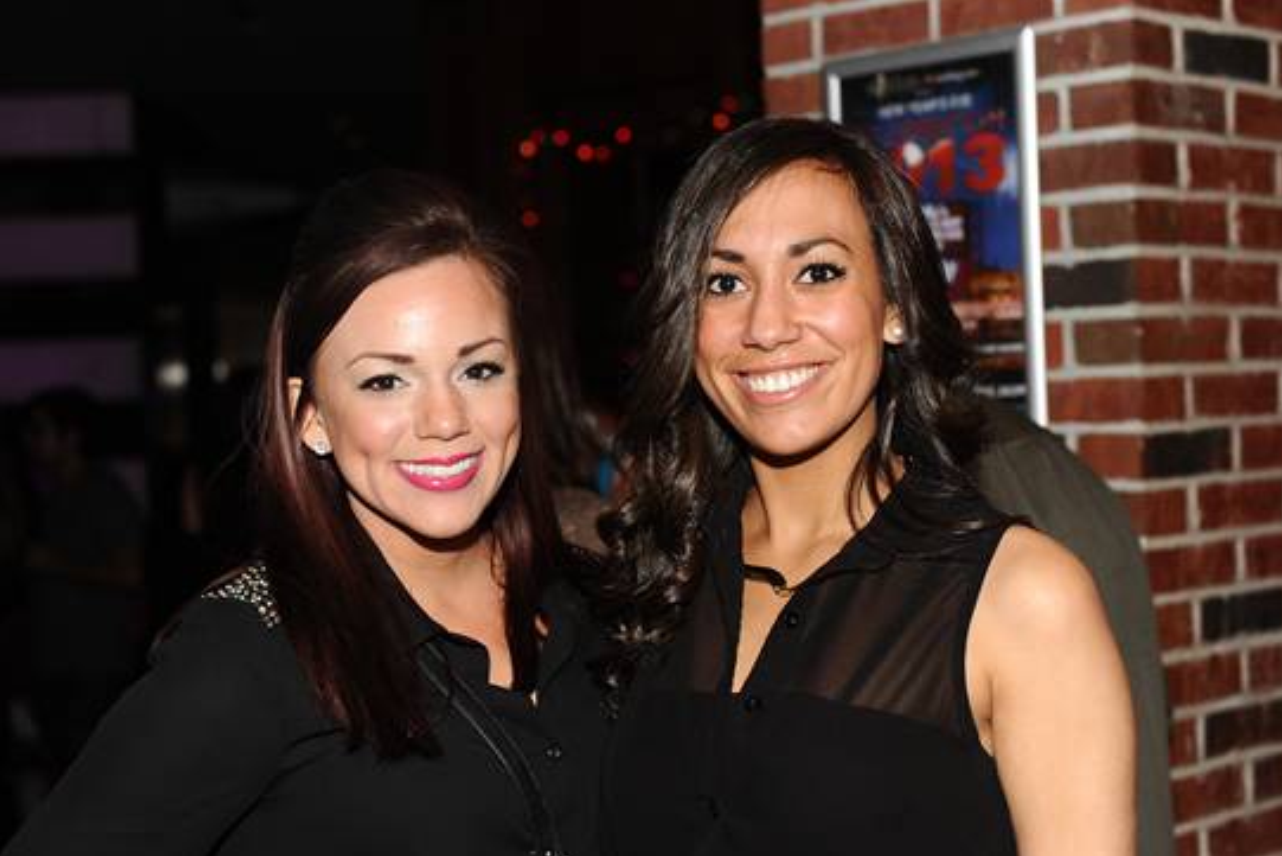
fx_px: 2244
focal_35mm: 63
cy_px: 432
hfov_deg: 31.9
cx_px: 645
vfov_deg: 21.6
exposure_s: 1/250
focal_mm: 62
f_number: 4.8
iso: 800
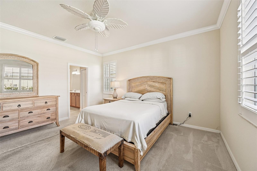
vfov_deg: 81.1
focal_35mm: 14
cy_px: 86
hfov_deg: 104.3
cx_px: 128
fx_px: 100
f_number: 8
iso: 400
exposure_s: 1/15
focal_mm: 14
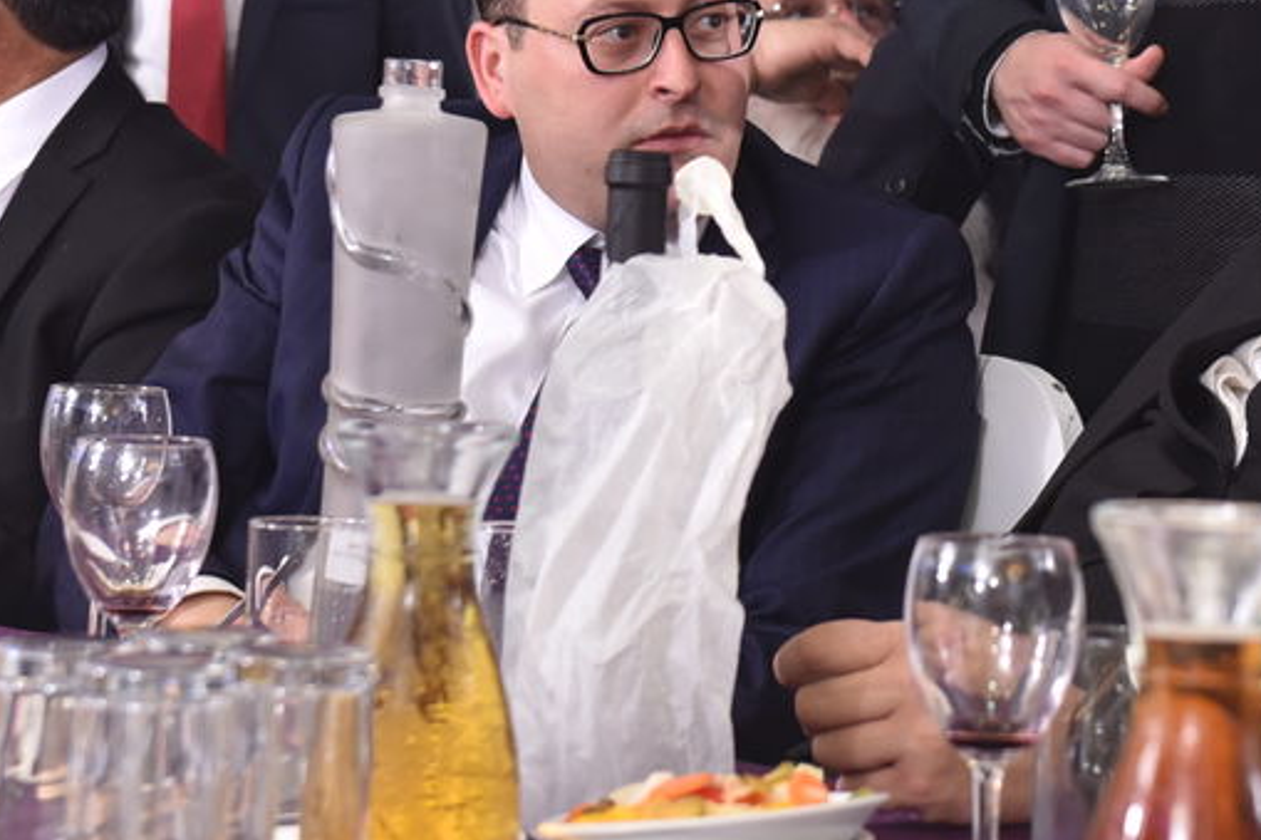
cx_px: 1088
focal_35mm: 143
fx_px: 5007
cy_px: -4
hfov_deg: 14.2
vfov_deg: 9.5
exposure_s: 1/125
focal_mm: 52
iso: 800
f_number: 4
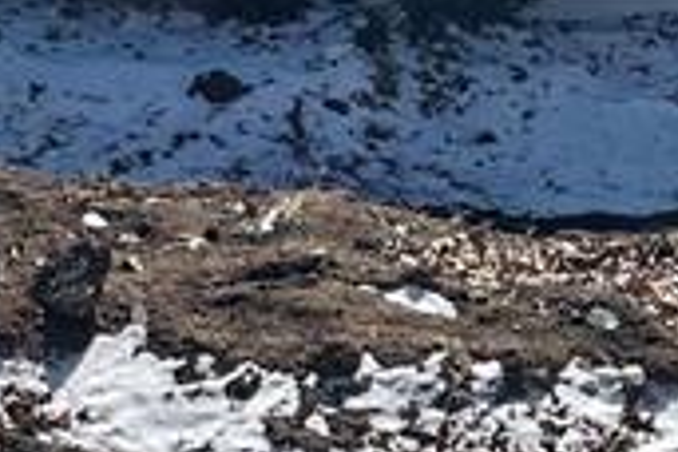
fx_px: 2938
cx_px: 940
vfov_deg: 8.4
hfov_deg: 12.6
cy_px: -400
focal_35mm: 156
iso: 32
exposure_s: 1/4049
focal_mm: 5.1
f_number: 1.6
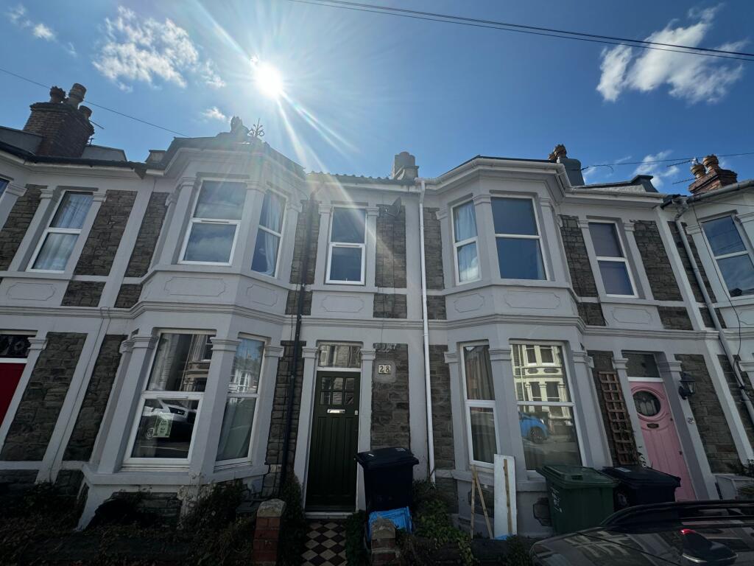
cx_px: 377
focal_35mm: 14
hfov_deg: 102.1
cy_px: 283
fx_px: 305
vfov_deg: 85.7
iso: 50
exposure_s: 1/1600
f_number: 2.2
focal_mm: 2.22
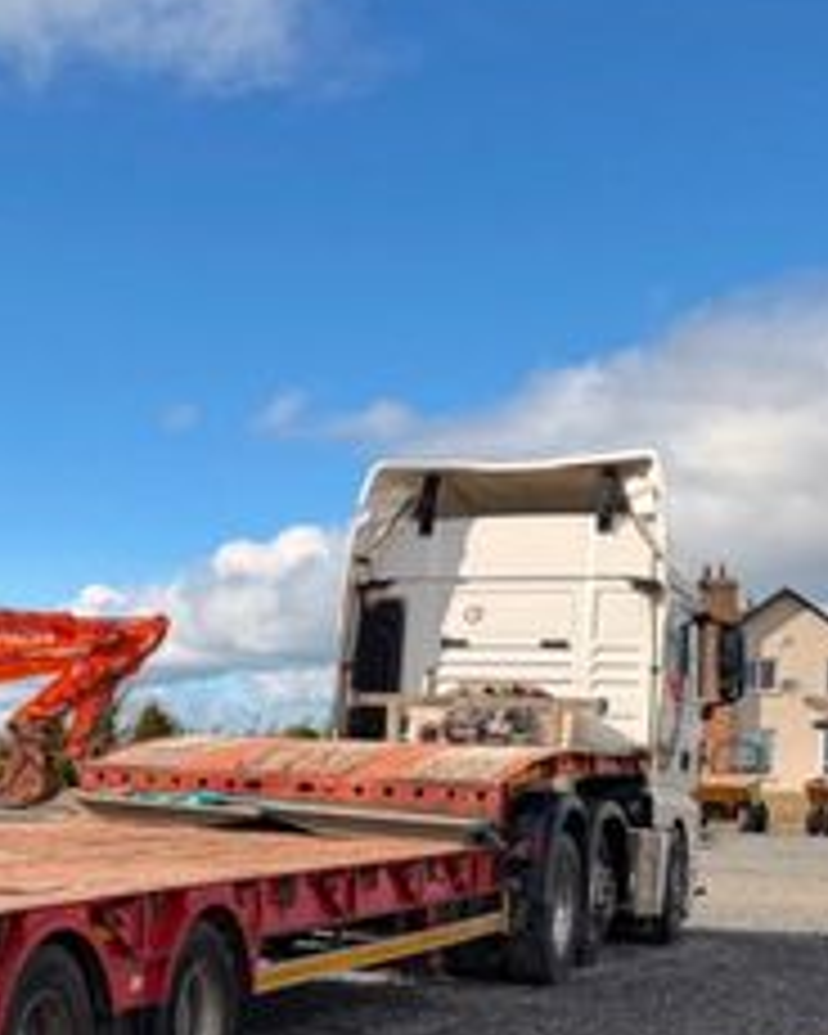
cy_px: 734
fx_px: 1869
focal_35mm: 61
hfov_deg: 21.9
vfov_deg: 30.6
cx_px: -315
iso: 100
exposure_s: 1/3279
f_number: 1.78
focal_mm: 6.76
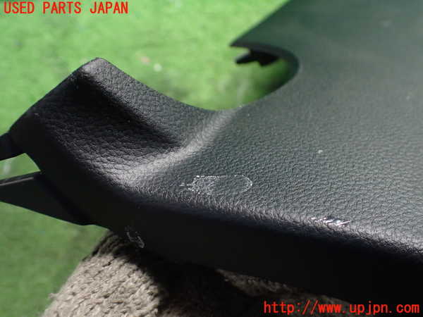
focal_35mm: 30
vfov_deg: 46.8
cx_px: 212
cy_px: 158
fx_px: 367
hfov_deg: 60.0
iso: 800
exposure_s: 1/30
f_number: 2.3
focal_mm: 5.4
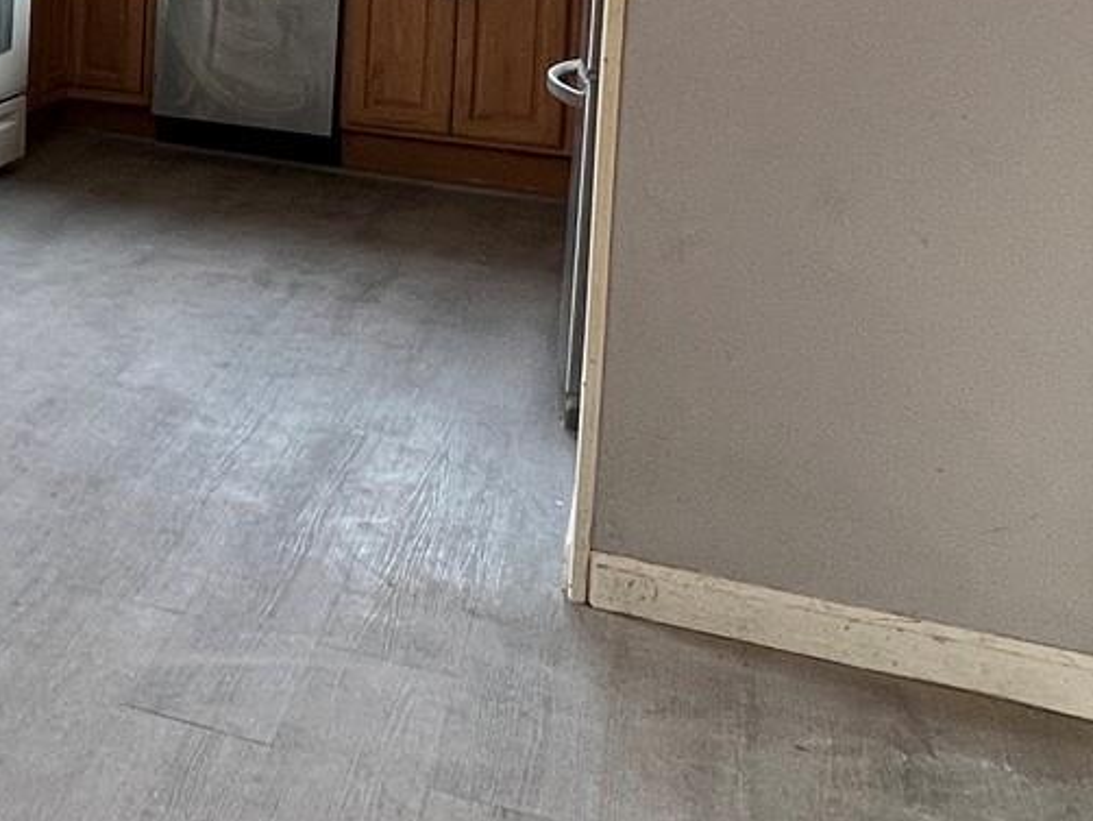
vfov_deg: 25.4
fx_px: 1674
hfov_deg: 30.9
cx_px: -194
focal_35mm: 53
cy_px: -100
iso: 80
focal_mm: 1.57
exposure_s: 1/120
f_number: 1.8
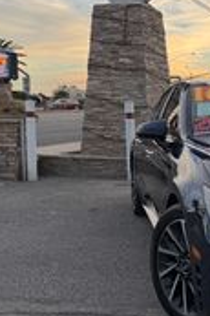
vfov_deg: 38.1
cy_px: 135
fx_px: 456
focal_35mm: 52
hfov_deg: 22.2
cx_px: 299
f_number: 1.78
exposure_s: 1/1122
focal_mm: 6.76
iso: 100
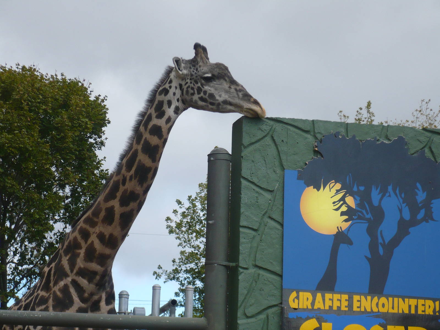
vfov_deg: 14.1
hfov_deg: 18.7
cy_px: 165
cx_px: 220
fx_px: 1335
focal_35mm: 105
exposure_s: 1/400
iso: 100
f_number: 5
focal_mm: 17.4
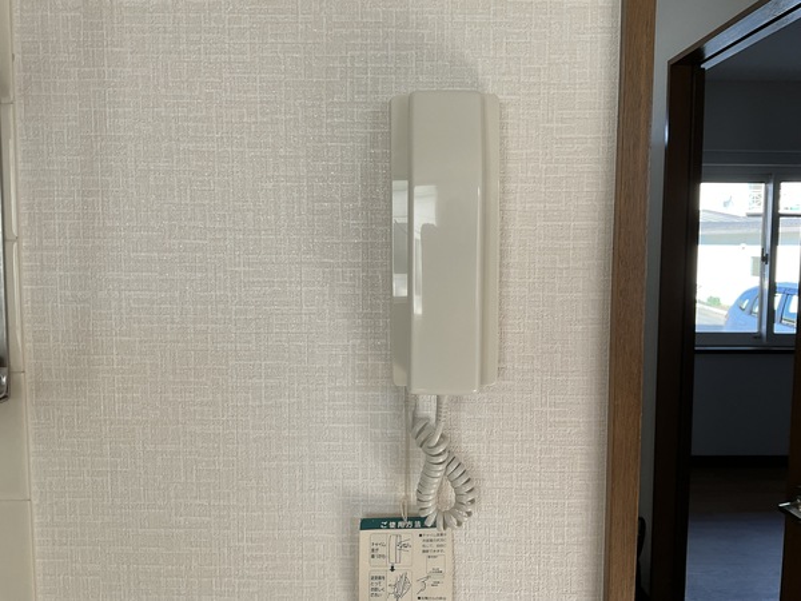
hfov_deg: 61.7
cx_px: 400
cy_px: 300
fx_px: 671
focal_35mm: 29
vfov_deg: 48.2
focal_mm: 3
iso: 32
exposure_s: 1/122
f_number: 1.8
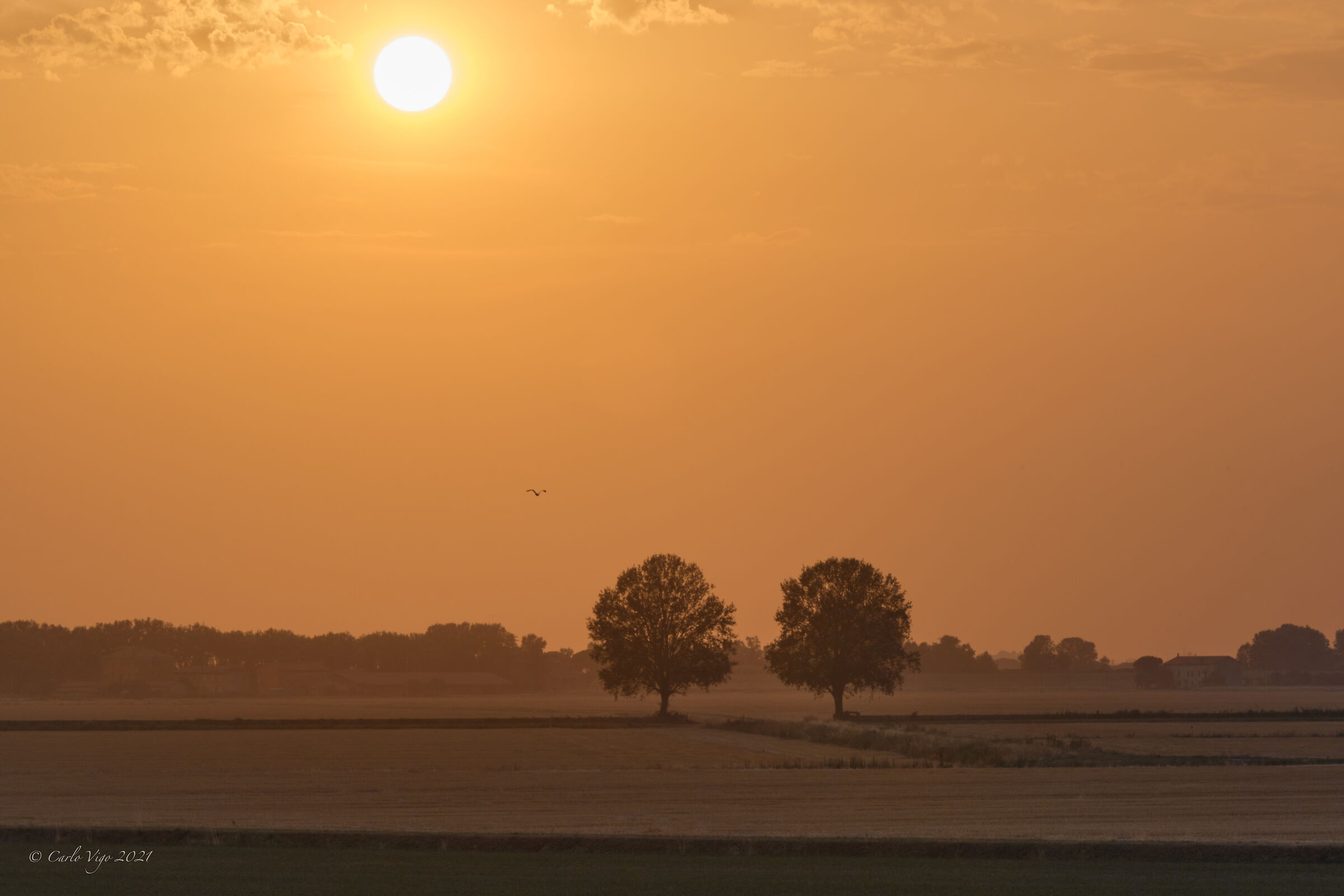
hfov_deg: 9.8
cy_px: 448
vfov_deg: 6.5
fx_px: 7839
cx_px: 672
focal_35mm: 210
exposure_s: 1/400
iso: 320
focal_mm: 140
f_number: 11
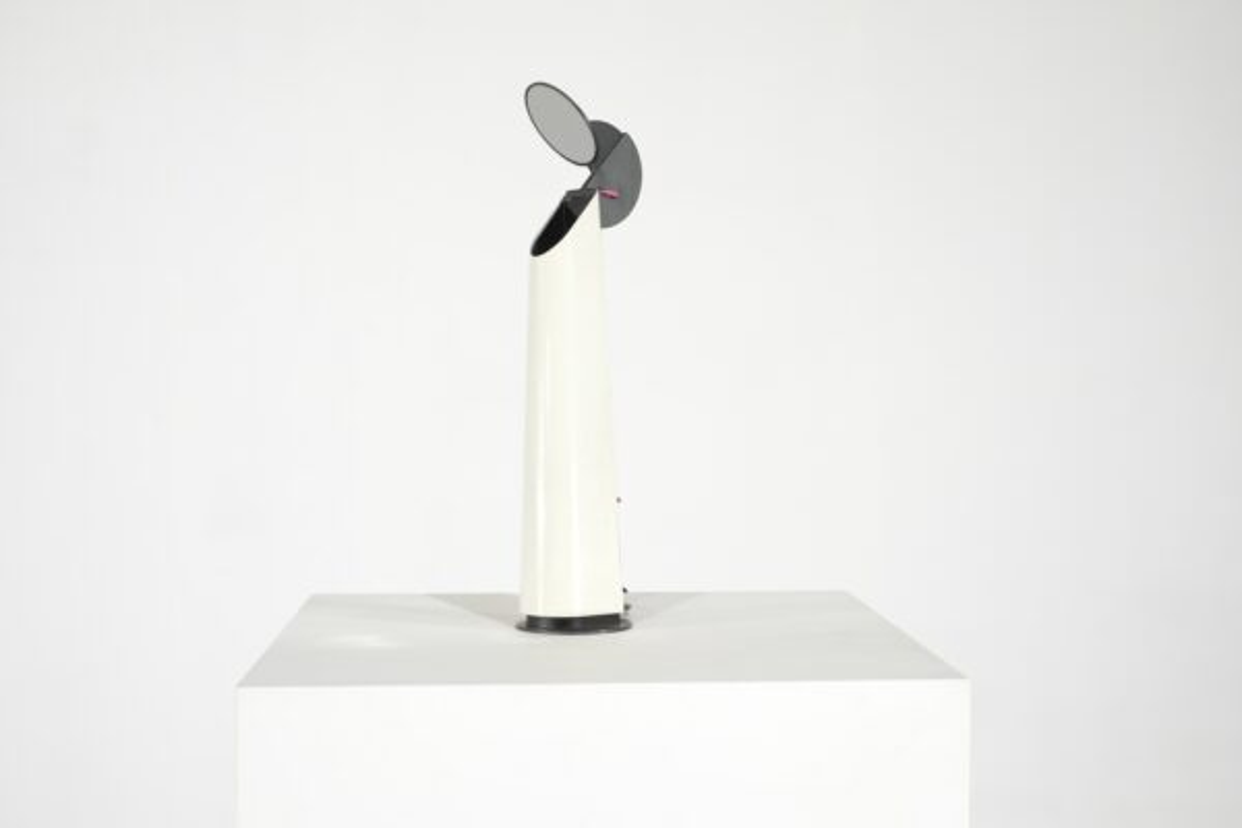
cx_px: 621
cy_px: 414
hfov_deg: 37.5
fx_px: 1828
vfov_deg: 25.5
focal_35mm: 53
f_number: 5.6
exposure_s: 1/60
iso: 800
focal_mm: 35
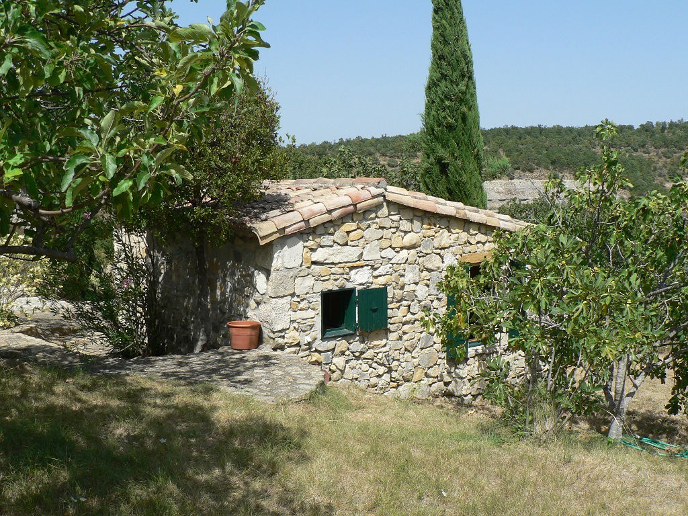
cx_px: 344
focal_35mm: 36
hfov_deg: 51.4
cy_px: 258
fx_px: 716
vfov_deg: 39.7
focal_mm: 6
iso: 80
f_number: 4.5
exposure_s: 1/400
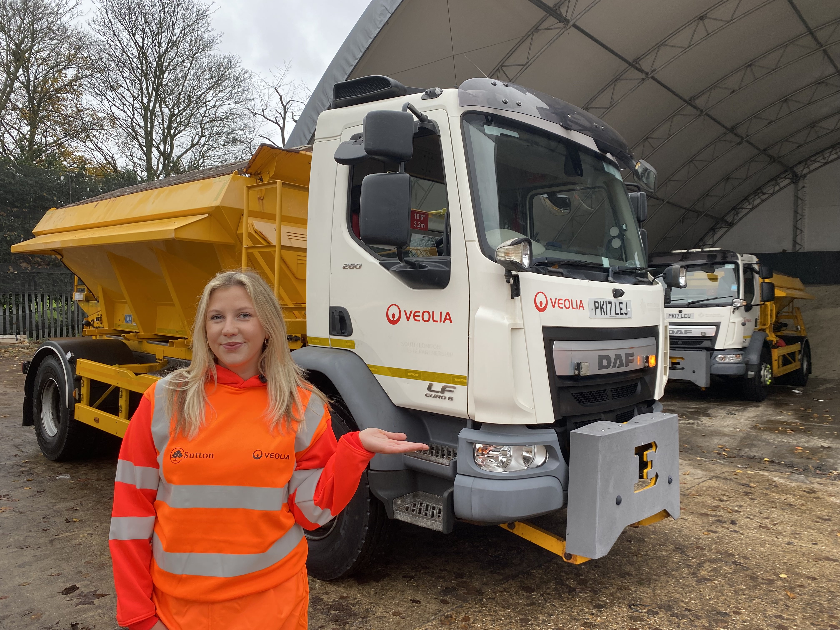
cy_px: 315
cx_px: 420
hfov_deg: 67.3
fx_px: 631
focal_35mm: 26
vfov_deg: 53.1
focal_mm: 4.25
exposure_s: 1/122
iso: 50
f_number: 1.8
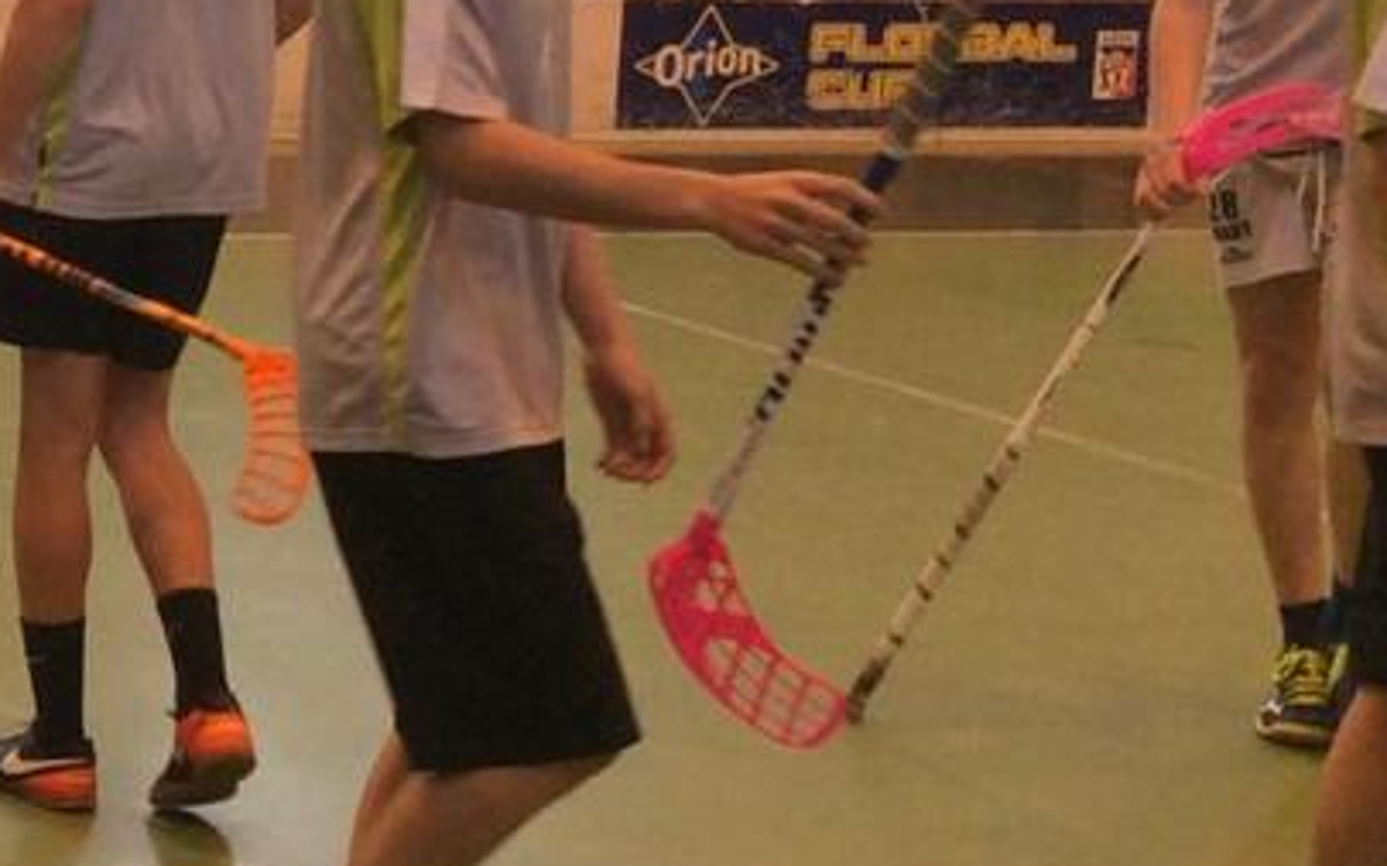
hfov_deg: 16.5
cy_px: 327
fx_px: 4233
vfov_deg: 11.7
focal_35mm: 112
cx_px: -863
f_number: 2.4
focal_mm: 3.3
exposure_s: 1/100
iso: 64
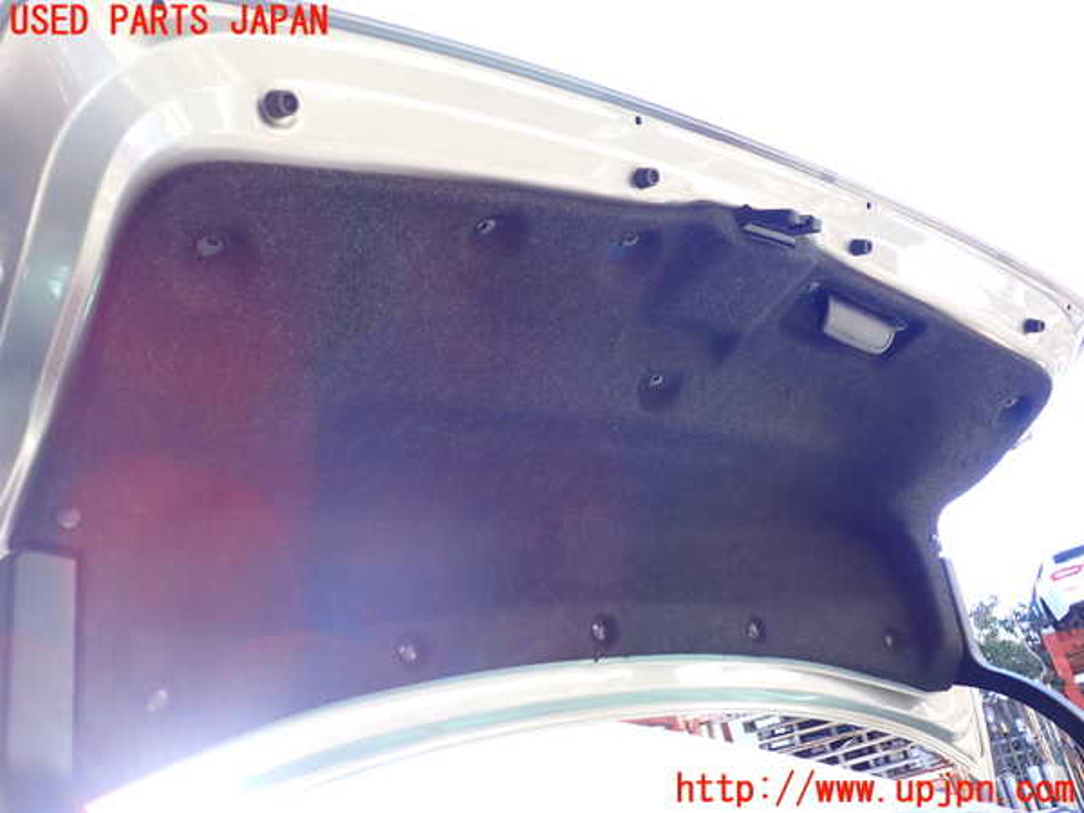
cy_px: 406
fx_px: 939
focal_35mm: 30
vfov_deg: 46.8
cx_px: 542
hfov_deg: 60.0
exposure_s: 1/125
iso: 100
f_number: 2.3
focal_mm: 5.4
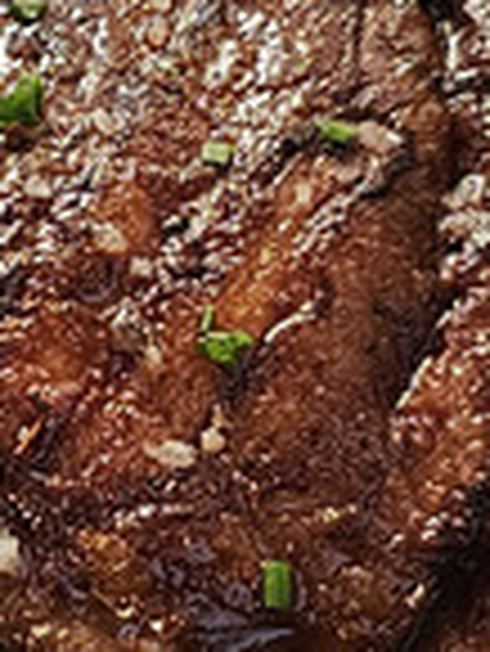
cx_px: -261
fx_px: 3185
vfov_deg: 11.6
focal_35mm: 169
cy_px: 582
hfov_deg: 8.6
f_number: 1.7
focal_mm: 6.3
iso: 640
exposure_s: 1/60
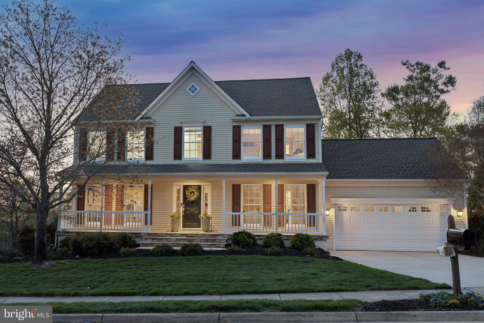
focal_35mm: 34
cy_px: 162
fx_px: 450
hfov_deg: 56.5
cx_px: 242
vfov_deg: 39.4
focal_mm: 33.5
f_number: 6.3
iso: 125
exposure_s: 1/2.5
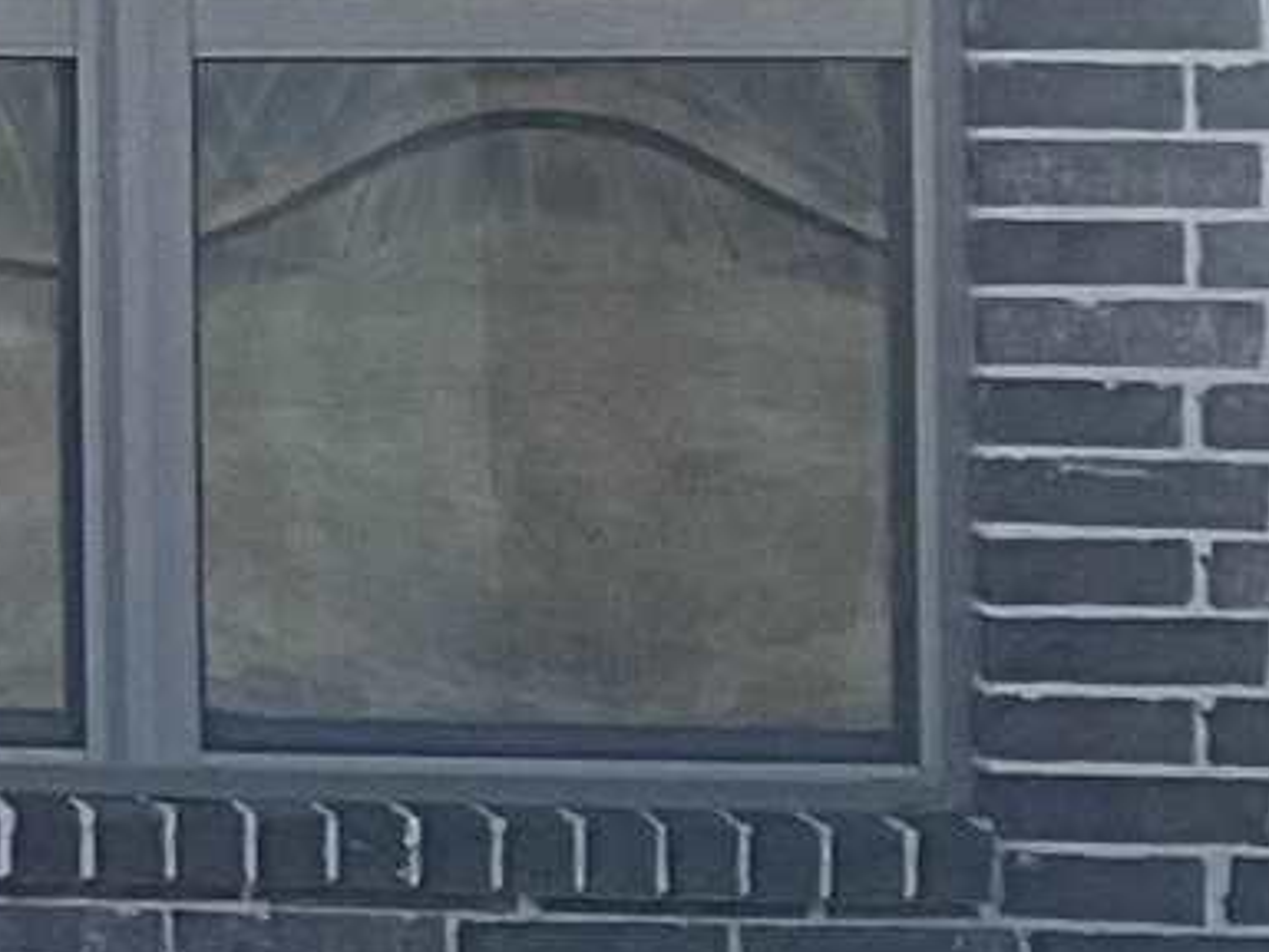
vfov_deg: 6.3
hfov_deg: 6.8
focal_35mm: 232
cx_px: -3648
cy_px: -403
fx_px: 8505
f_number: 1.8
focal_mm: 3
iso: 25
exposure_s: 1/691
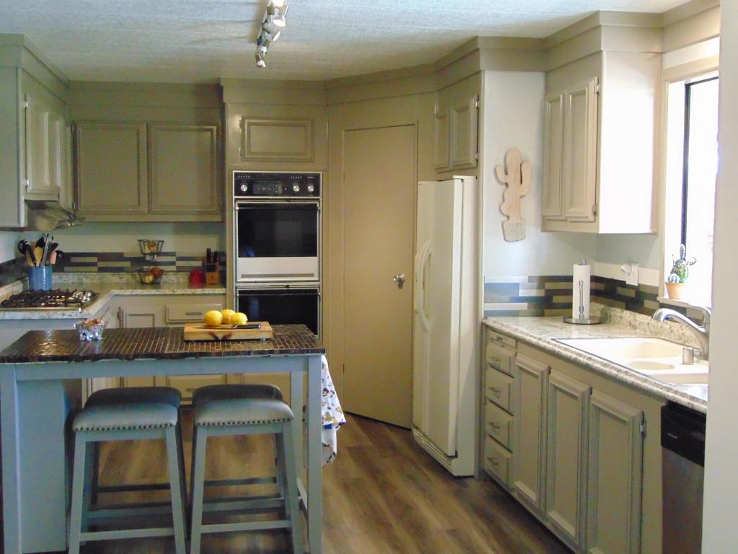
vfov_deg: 34.3
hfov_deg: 44.8
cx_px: 369
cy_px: 277
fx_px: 895
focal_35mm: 42
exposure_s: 1/40
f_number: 3.3
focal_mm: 7.6
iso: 800
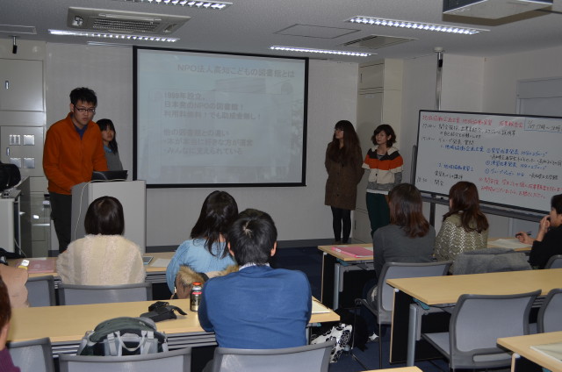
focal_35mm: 39
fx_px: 608
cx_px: 281
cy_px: 186
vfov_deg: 34.1
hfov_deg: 49.6
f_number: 4.2
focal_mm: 26
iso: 100
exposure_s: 1/60
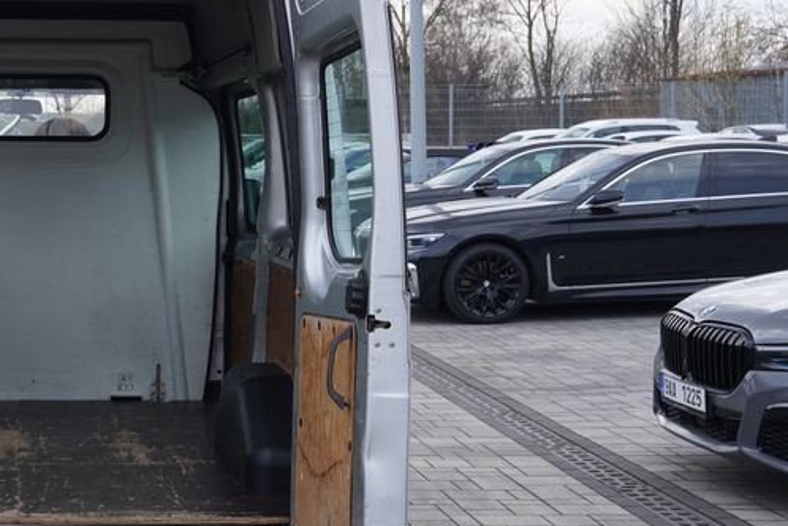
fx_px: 1620
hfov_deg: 26.1
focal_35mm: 74
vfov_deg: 18.4
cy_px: 250
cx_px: 22
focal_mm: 36
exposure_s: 1/200
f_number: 6.3
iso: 100
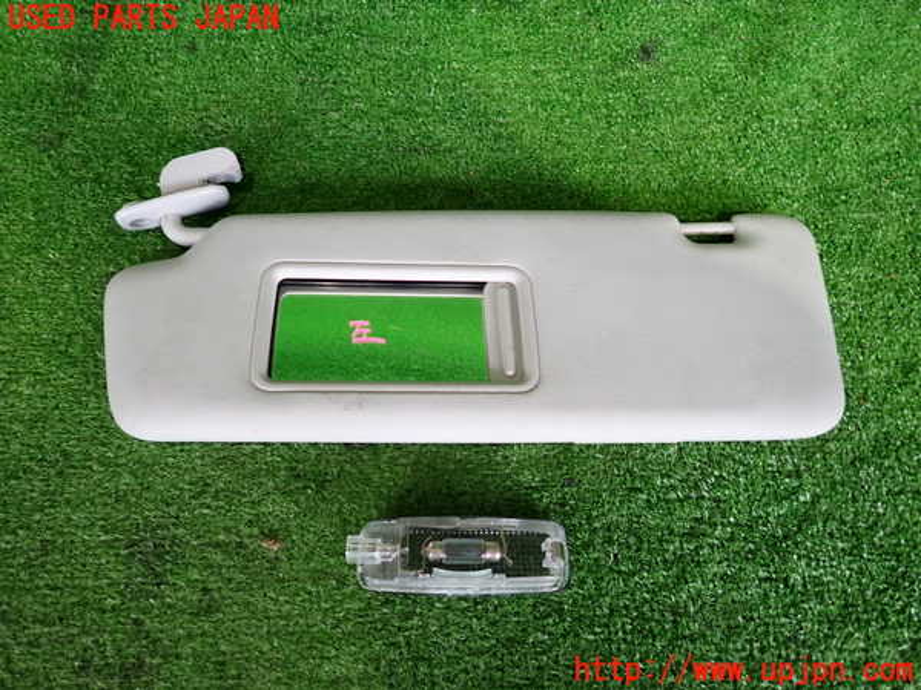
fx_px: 665
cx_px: 460
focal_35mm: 25
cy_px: 345
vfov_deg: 54.9
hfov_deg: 69.4
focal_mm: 4.5
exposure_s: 1/50
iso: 200
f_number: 2
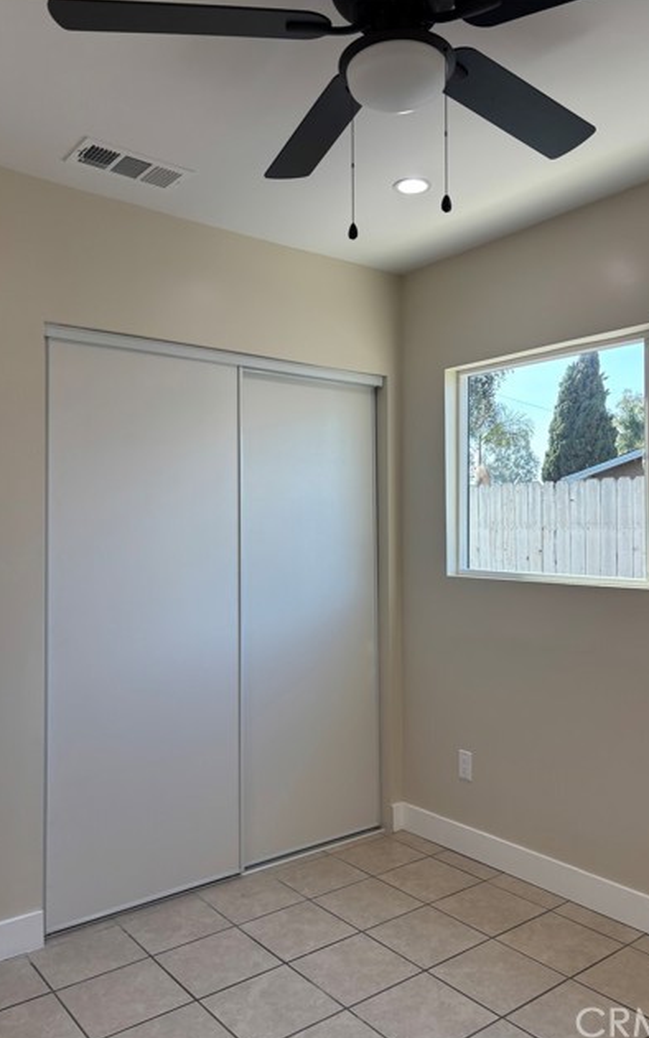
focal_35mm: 28
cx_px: 357
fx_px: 792
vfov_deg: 66.5
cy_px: 519
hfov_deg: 44.5
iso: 50
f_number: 1.6
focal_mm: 5.96
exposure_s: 1/203
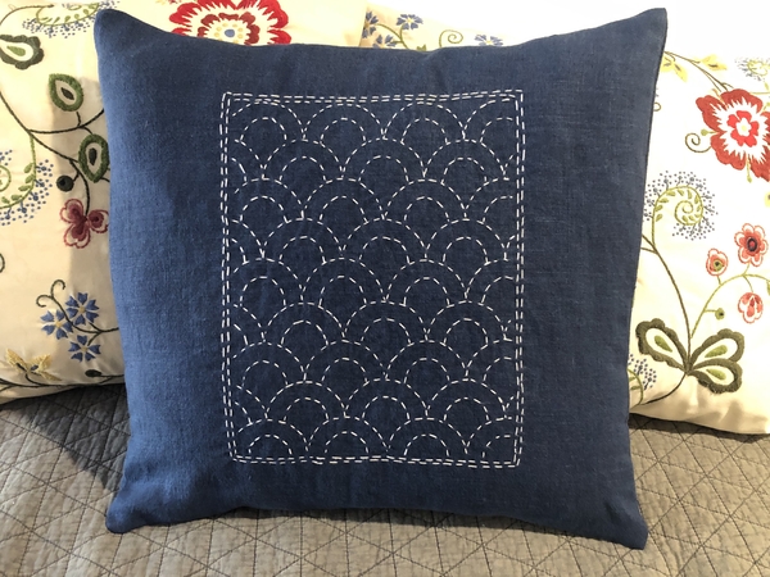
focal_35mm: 28
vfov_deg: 49.7
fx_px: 623
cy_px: 288
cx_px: 385
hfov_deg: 63.4
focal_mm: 3.99
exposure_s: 1/5
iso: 100
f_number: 1.8
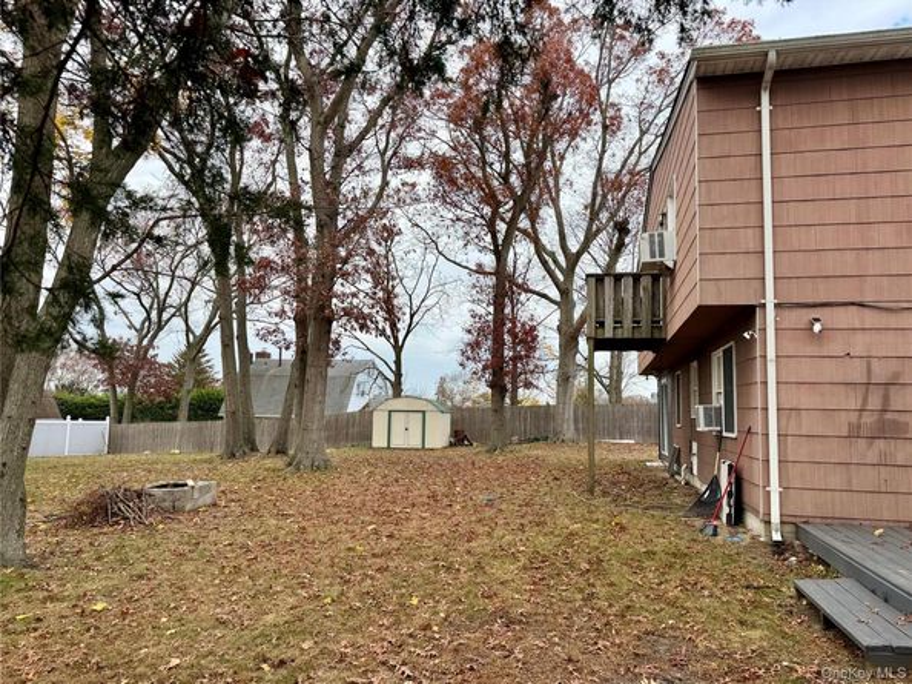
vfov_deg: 56.8
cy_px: 342
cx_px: 456
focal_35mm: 24
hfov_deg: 71.6
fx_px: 632
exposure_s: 1/1493
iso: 80
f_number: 1.78
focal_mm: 6.76
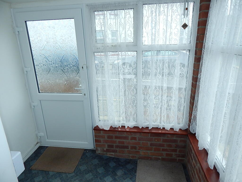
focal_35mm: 22
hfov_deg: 76.4
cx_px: 121
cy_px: 91
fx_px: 154
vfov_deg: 61.1
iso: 125
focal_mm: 4
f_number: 3
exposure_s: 1/50
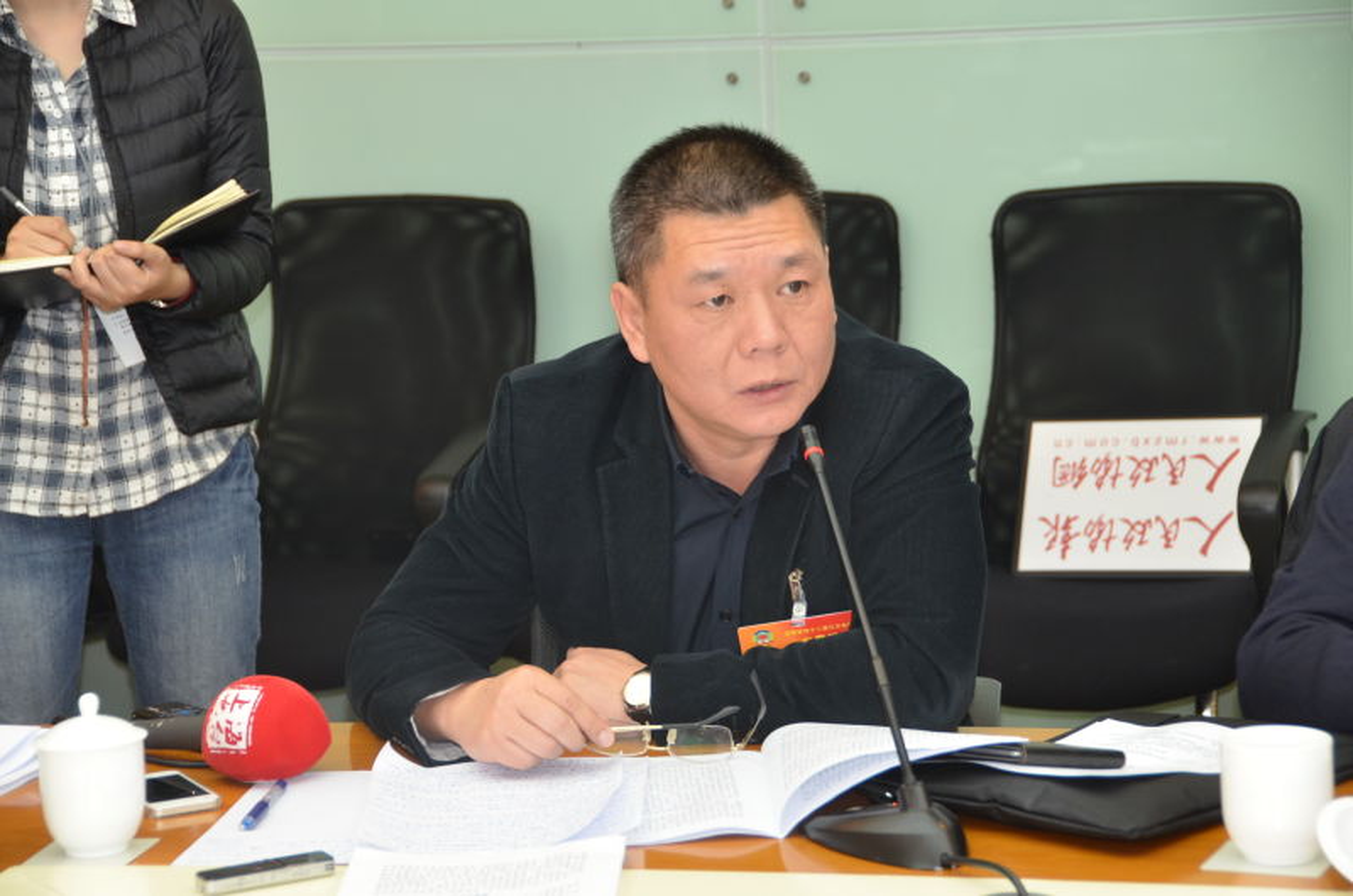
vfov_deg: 13.0
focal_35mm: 105
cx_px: 676
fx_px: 3938
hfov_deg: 19.5
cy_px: 448
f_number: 5
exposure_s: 1/60
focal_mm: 70
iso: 500
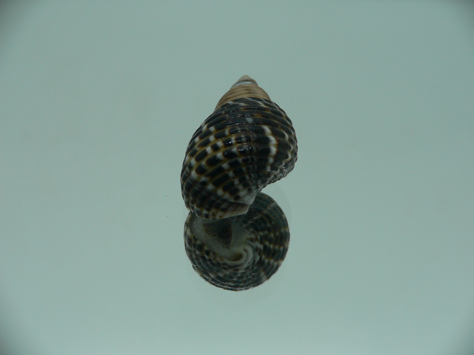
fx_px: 479
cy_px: 178
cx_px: 237
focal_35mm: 35
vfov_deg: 40.7
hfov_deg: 52.6
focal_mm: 4.6
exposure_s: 1/60
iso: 80
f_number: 2.8
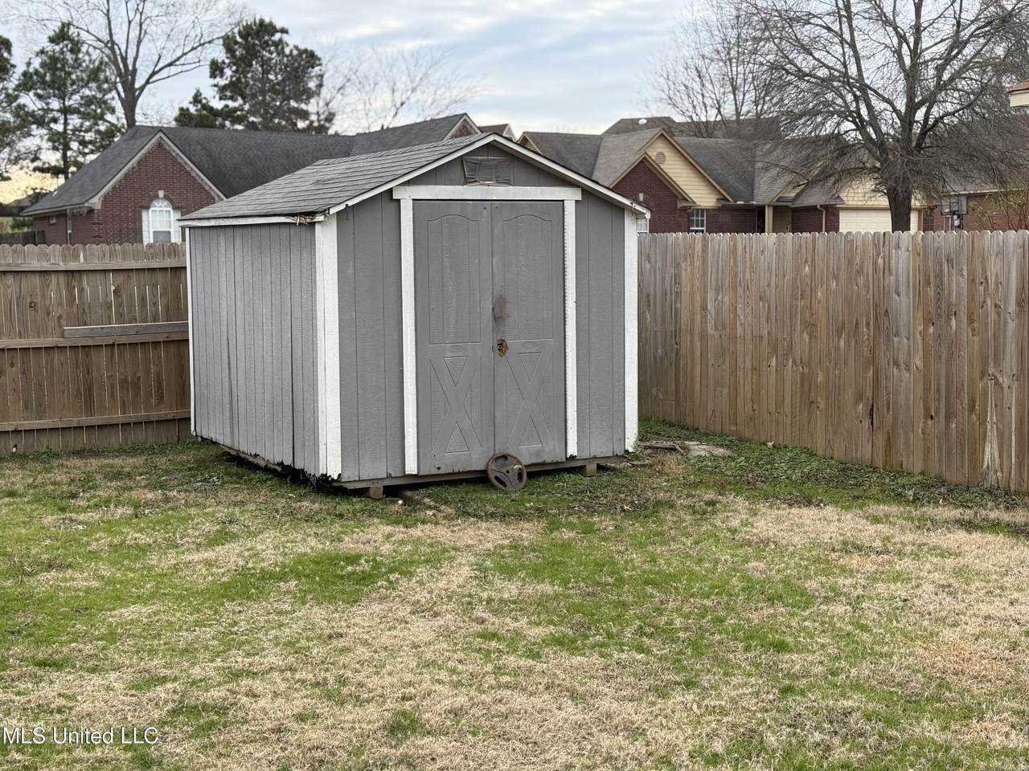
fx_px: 1427
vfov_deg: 30.3
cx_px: 514
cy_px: 386
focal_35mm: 48
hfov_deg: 39.7
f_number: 1.78
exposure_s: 1/1027
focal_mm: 6.76
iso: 64
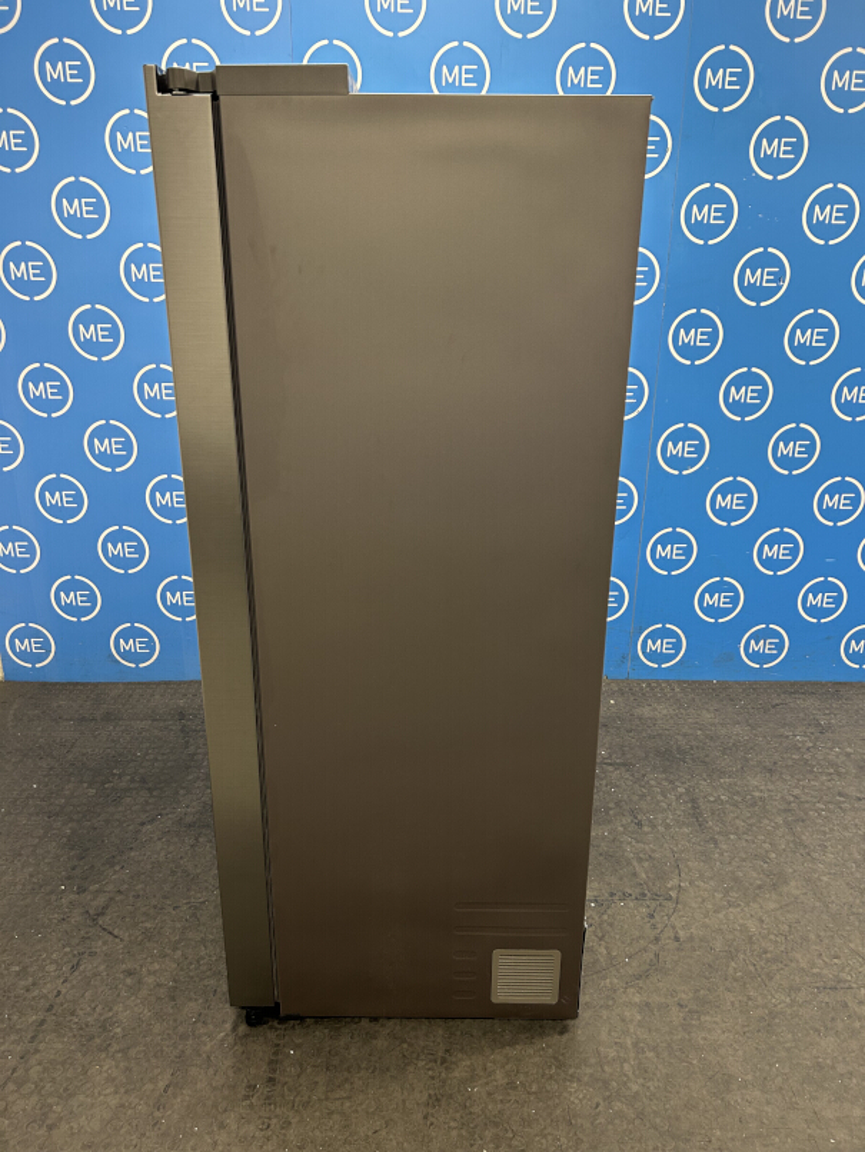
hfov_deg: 53.1
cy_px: 576
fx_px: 866
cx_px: 432
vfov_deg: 67.3
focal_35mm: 26
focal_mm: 5.7
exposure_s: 1/50
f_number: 1.5
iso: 125
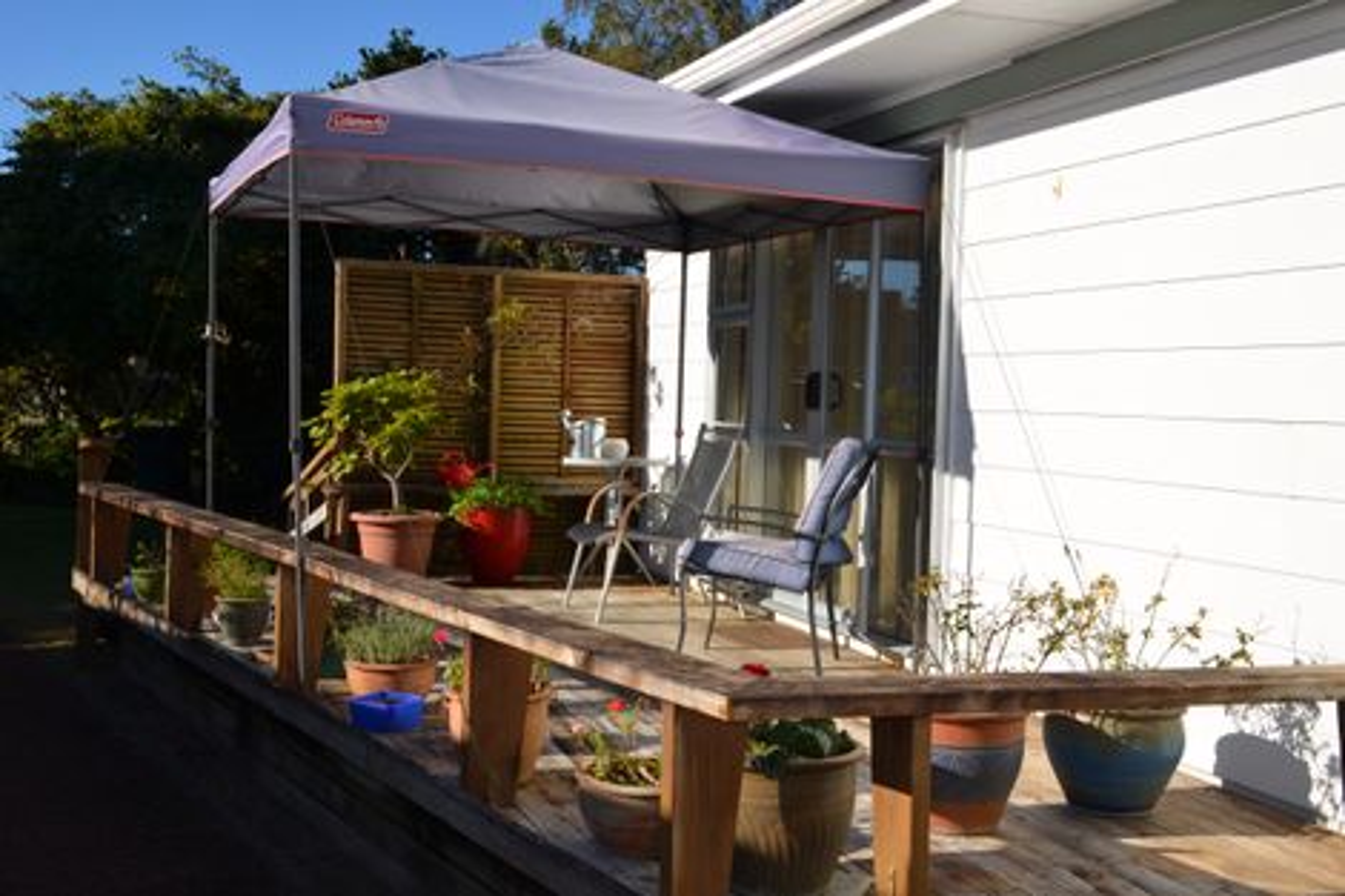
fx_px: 1513
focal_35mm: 40
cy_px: 448
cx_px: 672
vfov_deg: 33.0
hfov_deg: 47.9
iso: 100
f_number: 11
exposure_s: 1/200
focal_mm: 27
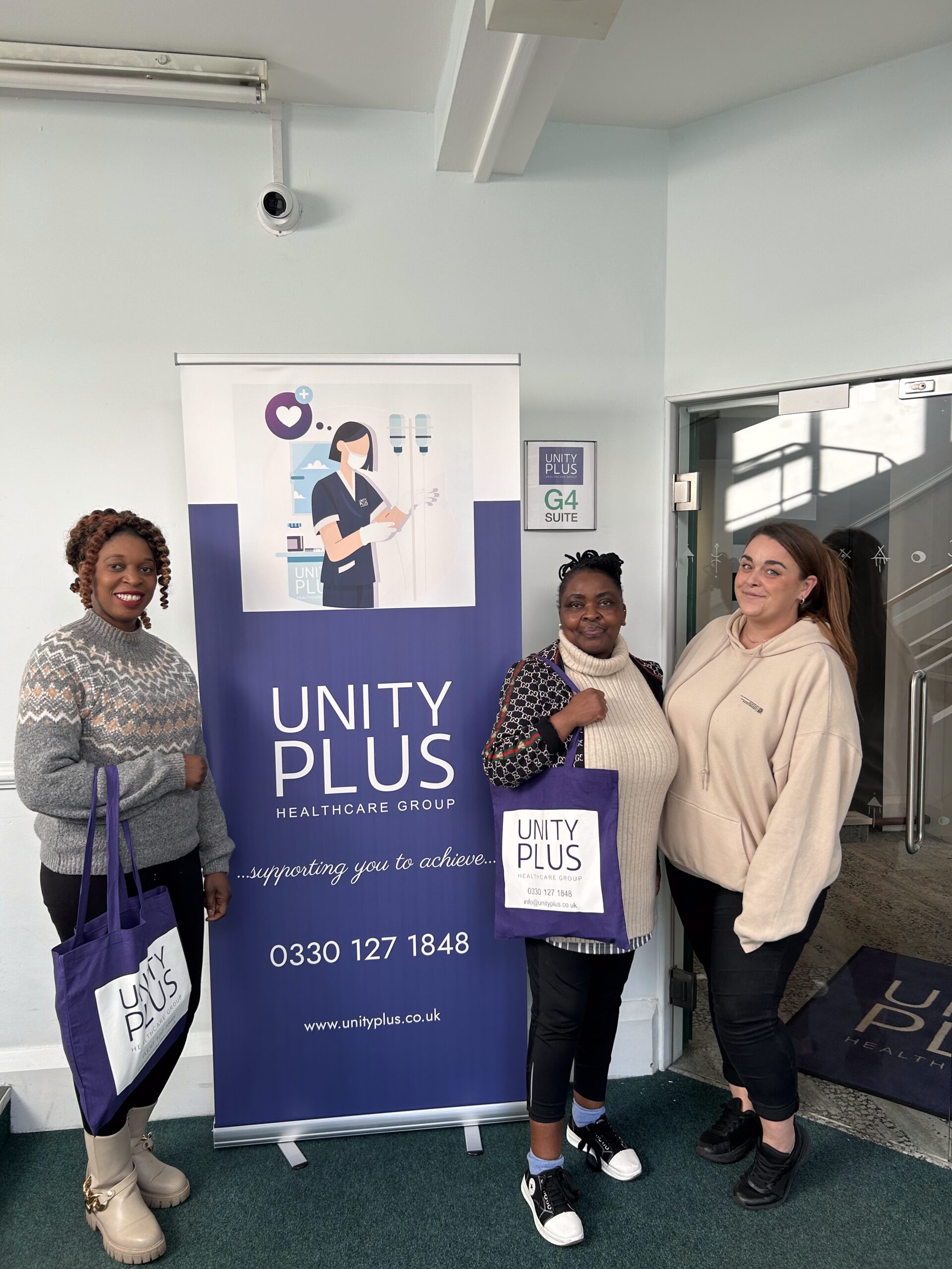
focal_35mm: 26
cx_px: 476
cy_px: 634
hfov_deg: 53.1
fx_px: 953
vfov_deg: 67.3
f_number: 1.5
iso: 40
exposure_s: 1/121
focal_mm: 5.7
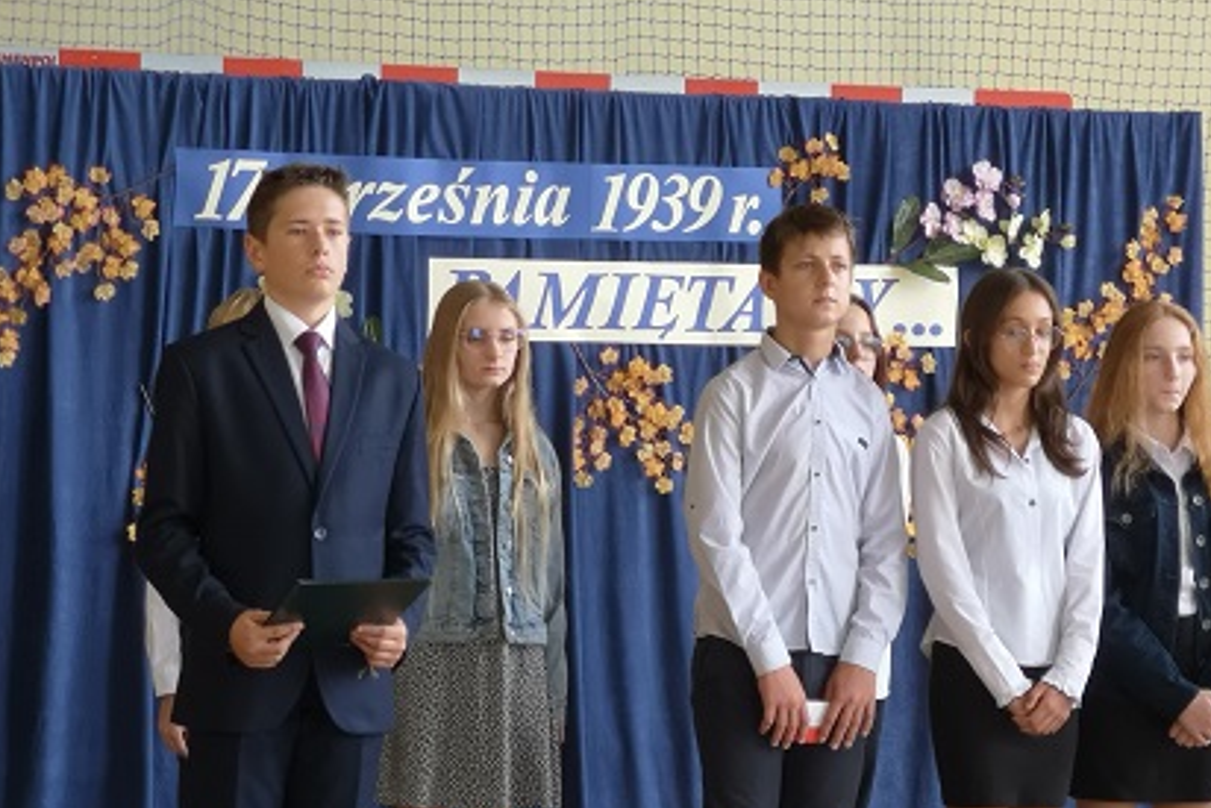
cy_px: 510
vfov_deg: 9.0
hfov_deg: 13.5
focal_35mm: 152
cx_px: 741
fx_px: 5115
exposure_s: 1/50
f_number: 2.4
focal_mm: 7.48
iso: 80
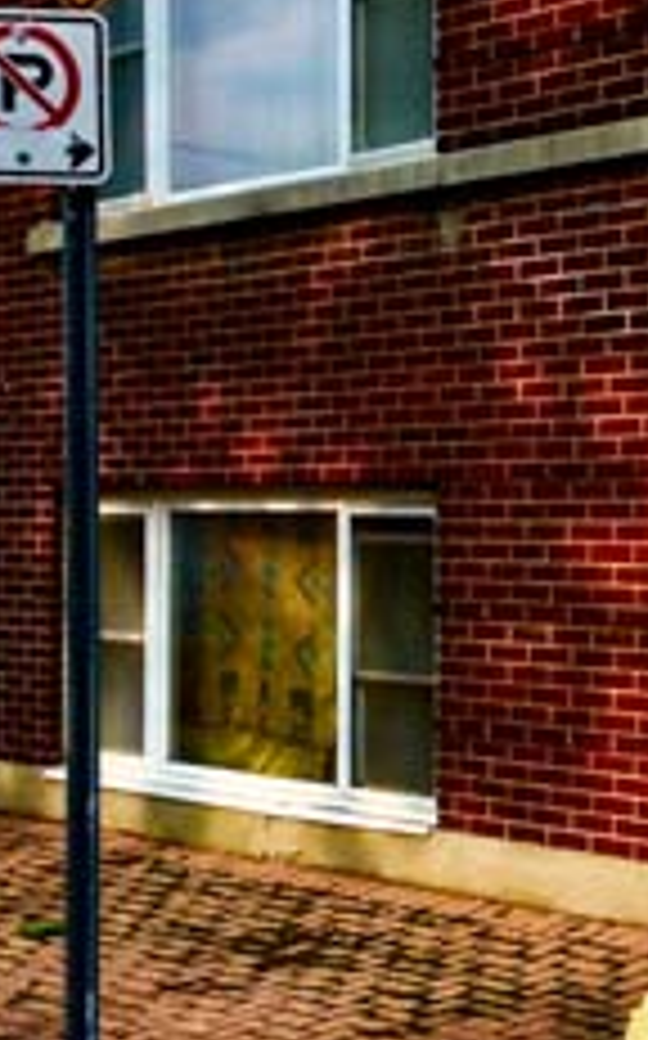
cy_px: 538
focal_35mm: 71
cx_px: 693
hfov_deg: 17.7
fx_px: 2010
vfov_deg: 29.0
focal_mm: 4.15
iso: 32
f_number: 2.2
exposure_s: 1/1244
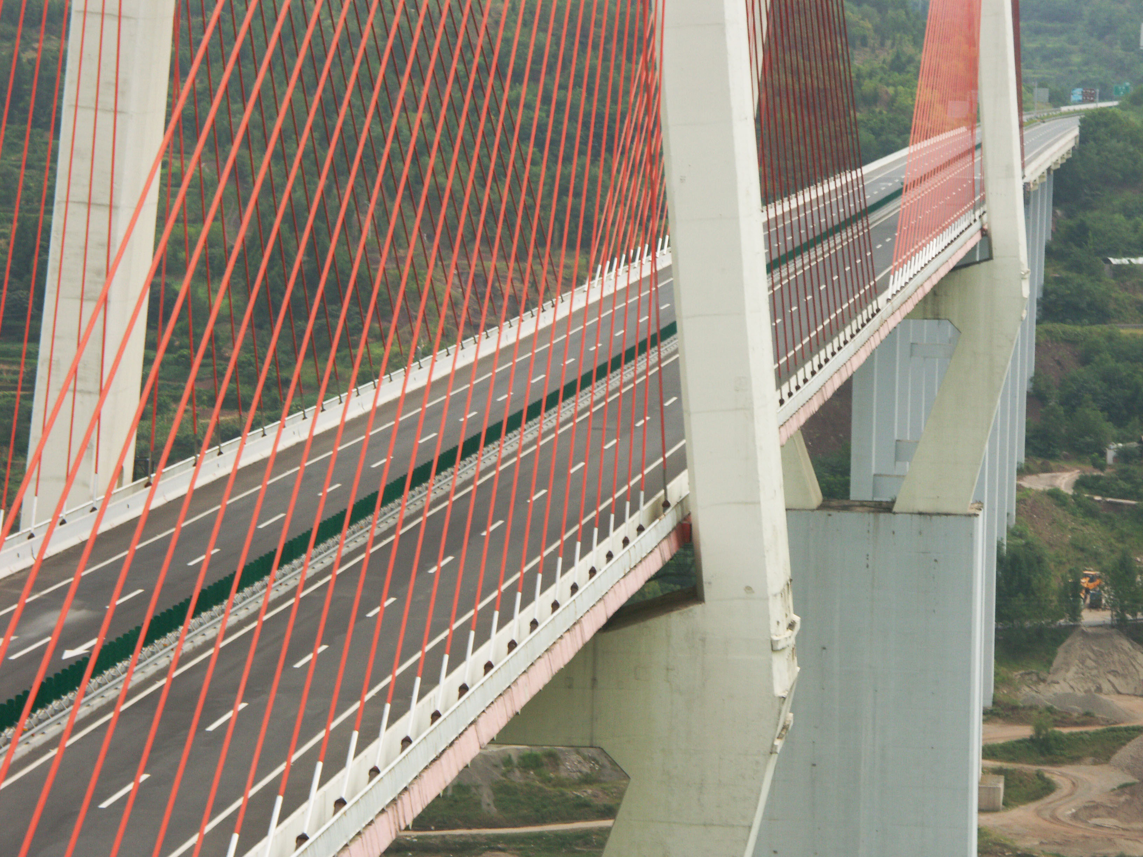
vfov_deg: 10.2
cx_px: 572
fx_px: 4788
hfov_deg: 13.6
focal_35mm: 145
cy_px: 428
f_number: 6.3
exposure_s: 1/400
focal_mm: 37.14
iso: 64
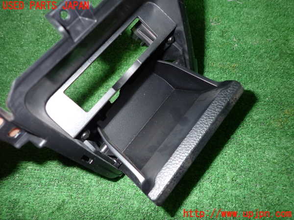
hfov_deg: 69.4
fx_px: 212
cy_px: 110
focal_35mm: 25
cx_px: 147
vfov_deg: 54.9
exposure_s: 1/30
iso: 400
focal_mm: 4.5
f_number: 5.6
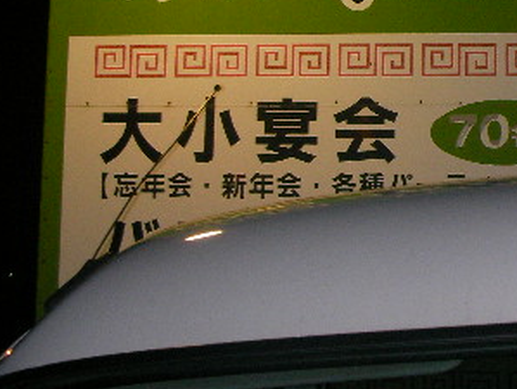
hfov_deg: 17.5
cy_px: 43
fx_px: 1630
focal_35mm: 109
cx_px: 541
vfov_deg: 13.5
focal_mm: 8.5
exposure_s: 1/36
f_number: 3.5
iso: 233
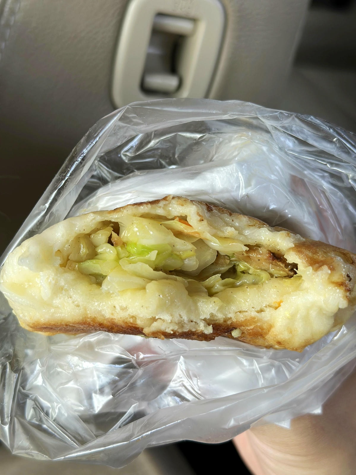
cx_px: 178
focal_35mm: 48
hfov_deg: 30.3
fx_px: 658
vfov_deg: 39.7
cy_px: 238
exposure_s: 1/121
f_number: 1.78
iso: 80
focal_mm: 6.86
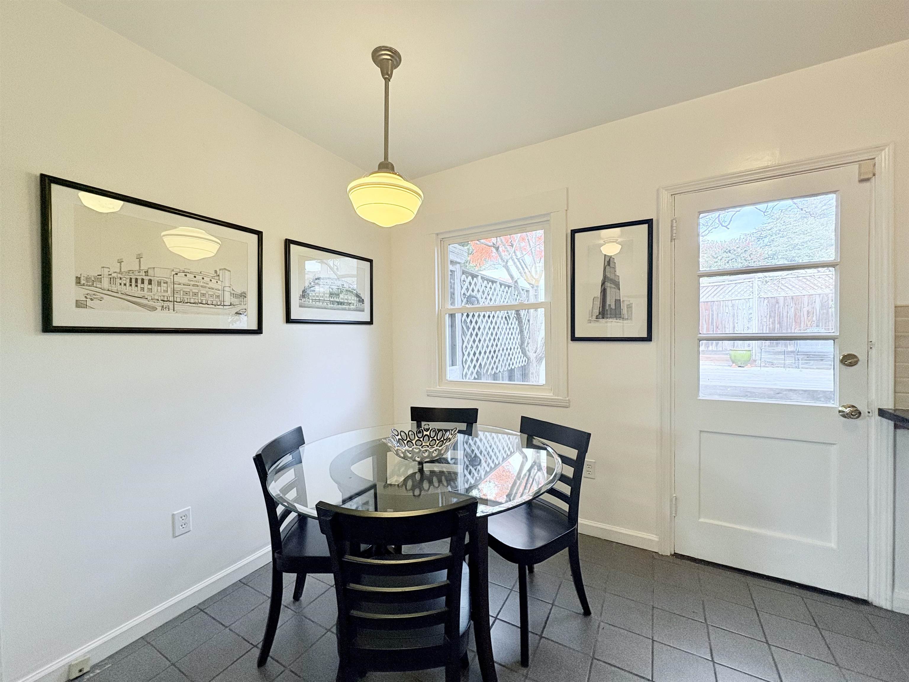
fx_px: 368
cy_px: 341
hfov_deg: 102.1
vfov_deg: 85.7
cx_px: 454
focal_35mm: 14
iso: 160
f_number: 2.2
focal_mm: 2.22
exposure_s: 1/120
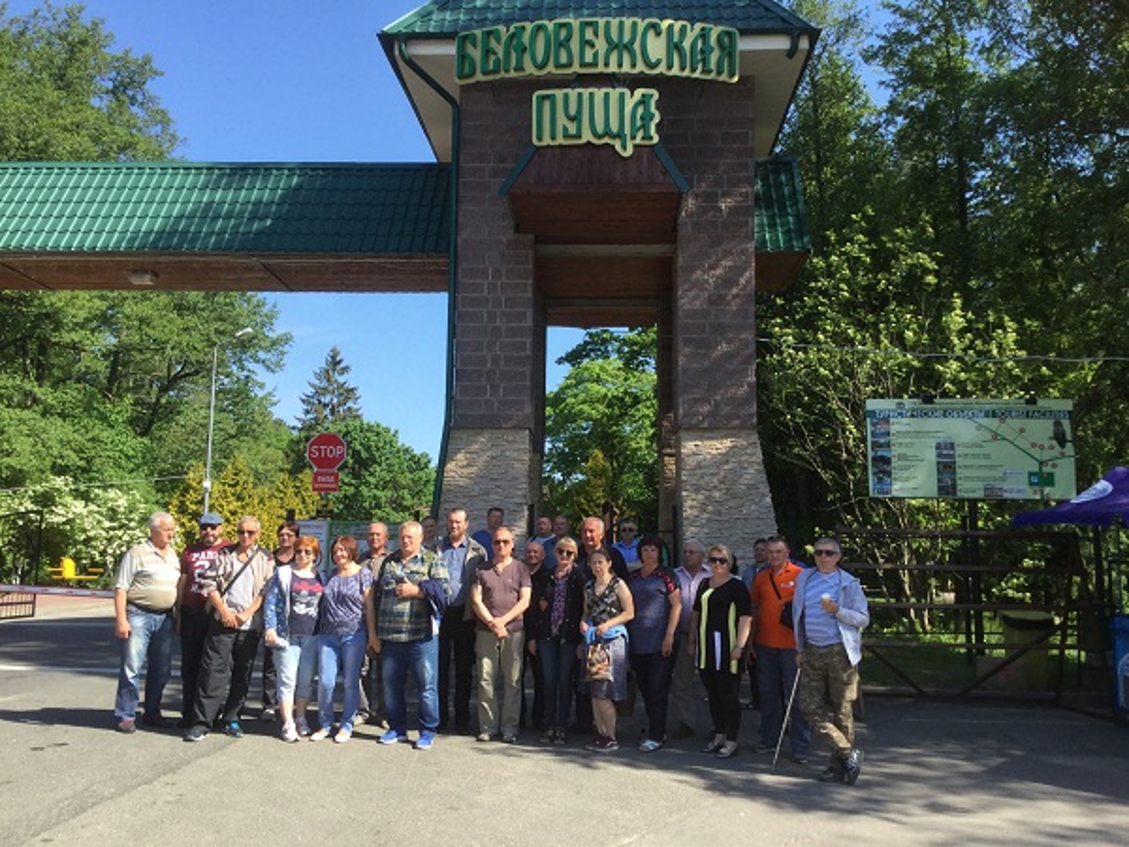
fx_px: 1011
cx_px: 564
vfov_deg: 45.4
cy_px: 424
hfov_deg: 58.4
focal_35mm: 31
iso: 25
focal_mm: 3.3
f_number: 2.4
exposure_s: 1/622
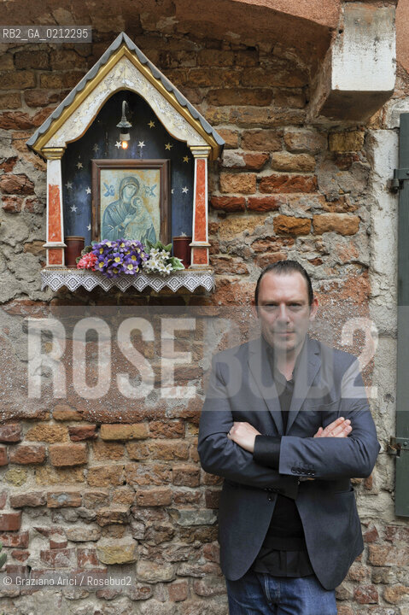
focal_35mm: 31
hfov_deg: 42.3
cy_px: 308
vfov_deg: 60.3
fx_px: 529
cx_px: 204
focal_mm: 31
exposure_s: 1/160
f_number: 5.6
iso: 200
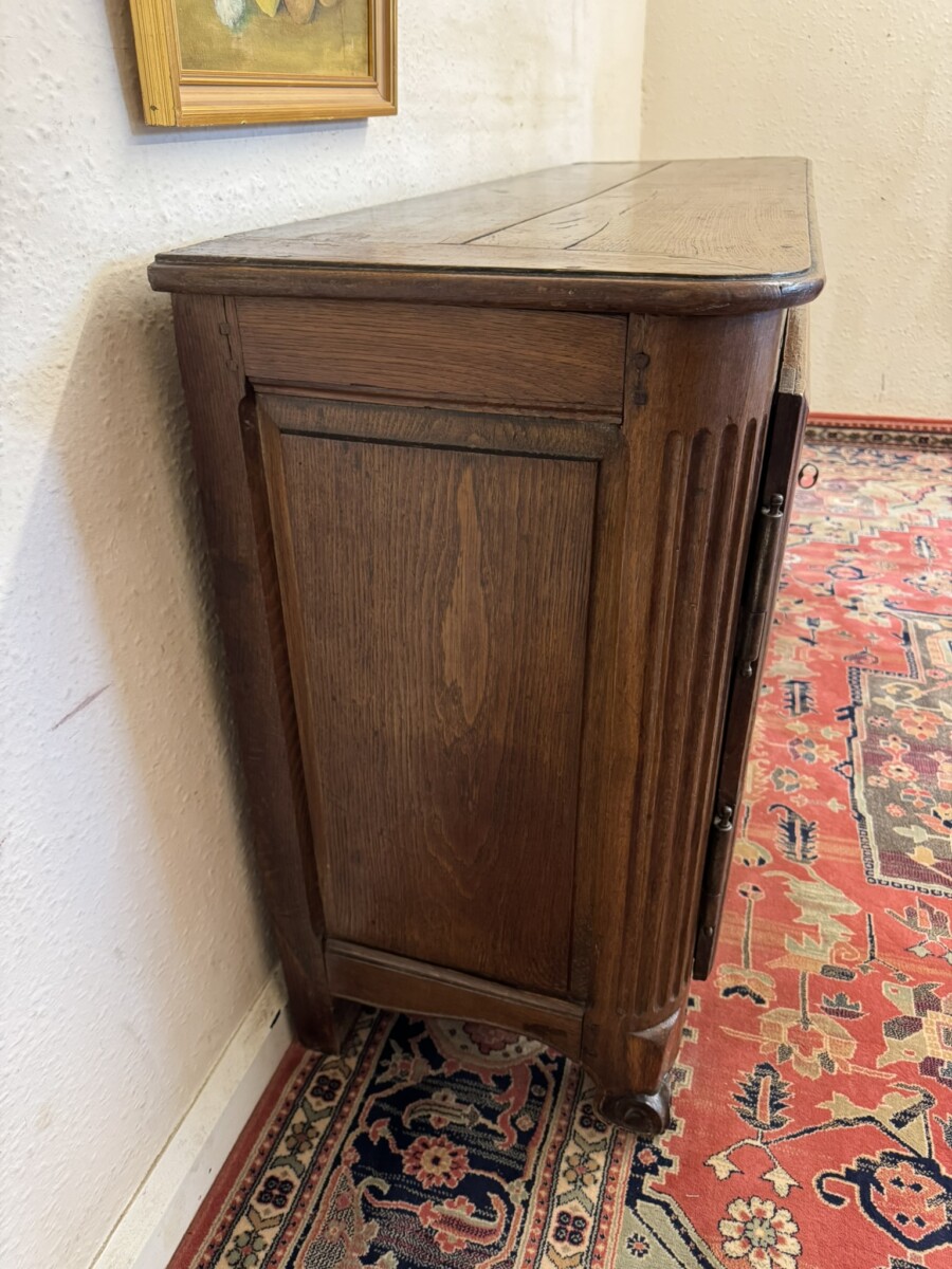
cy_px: 634
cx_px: 476
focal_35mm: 24
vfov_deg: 71.6
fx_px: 880
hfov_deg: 56.8
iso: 400
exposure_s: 1/50
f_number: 1.78
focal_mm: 6.76
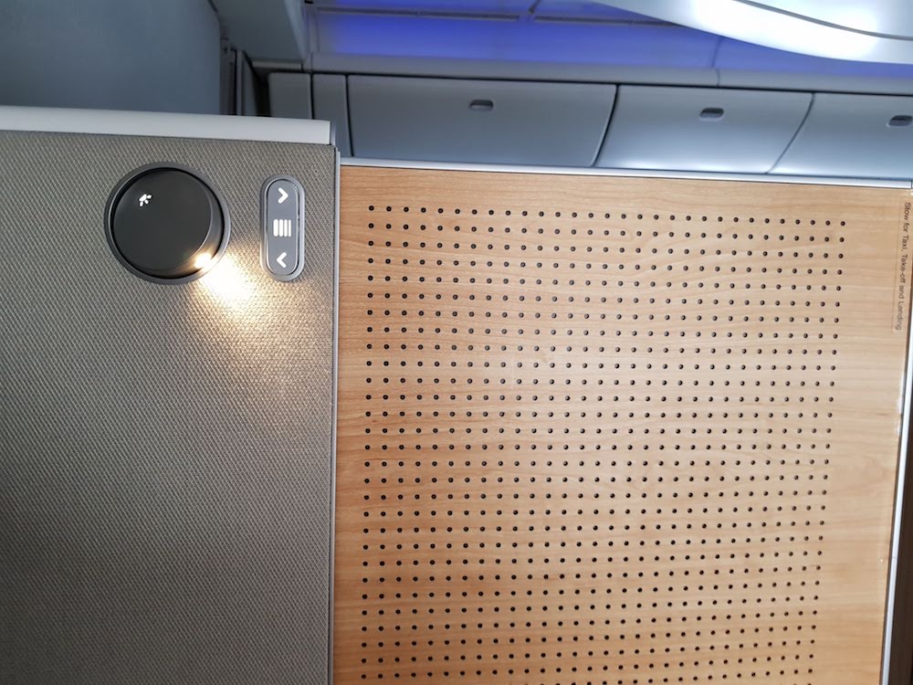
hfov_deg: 67.3
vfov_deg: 53.1
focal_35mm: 26
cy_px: 342
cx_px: 456
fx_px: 686
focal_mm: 4.2
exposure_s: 1/28
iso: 200
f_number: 1.7
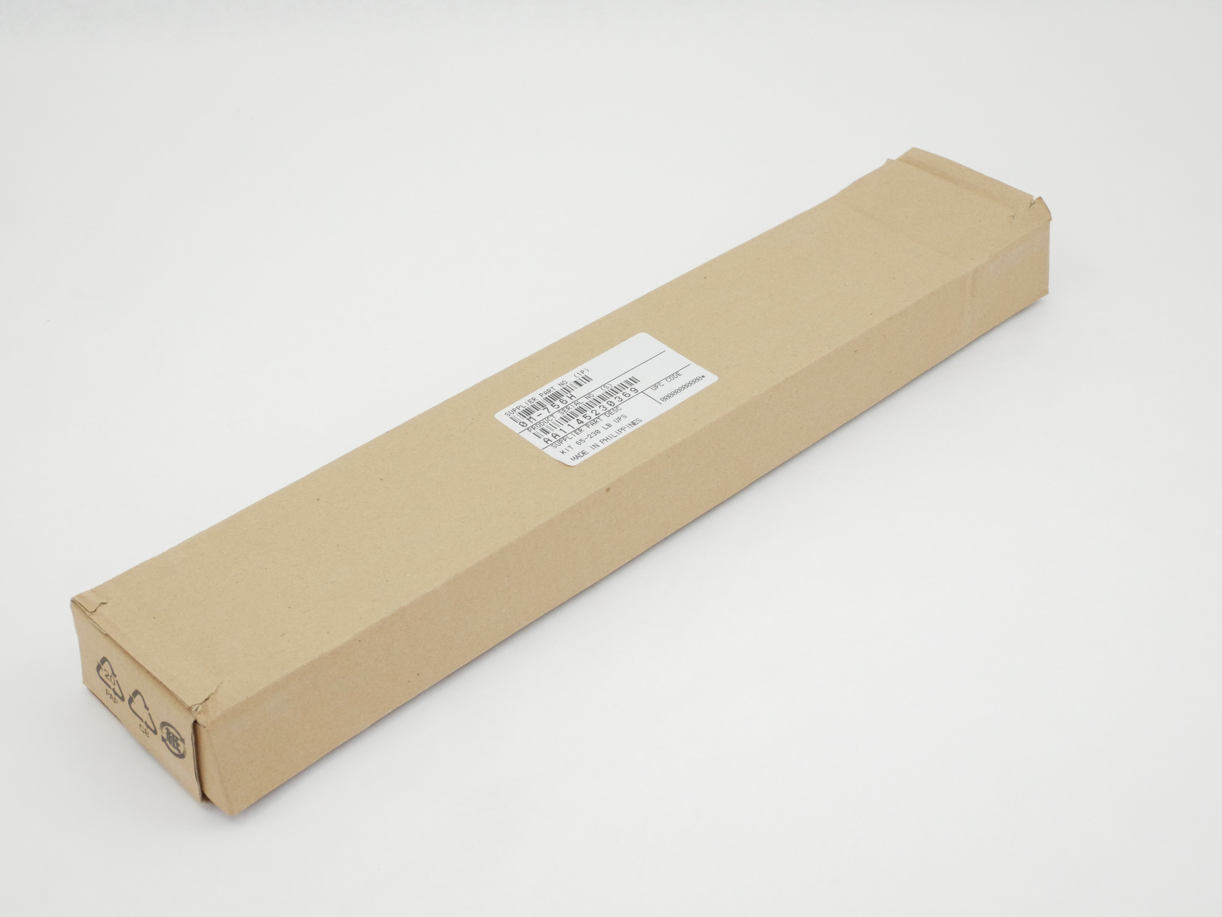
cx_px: 611
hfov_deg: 32.2
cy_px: 458
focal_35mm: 60
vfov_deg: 24.4
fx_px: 2119
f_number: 7.1
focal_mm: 30
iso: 1600
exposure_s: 1/200
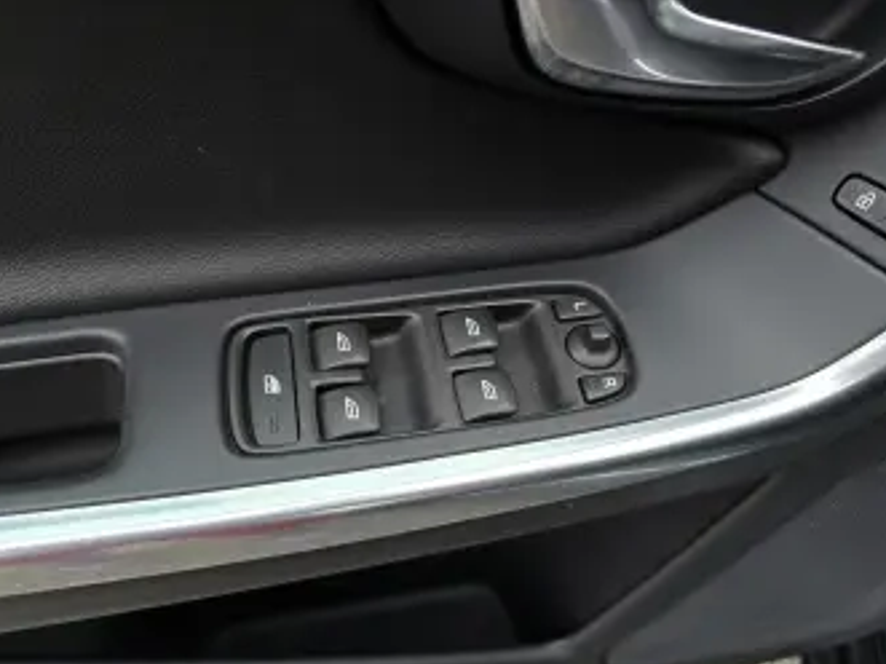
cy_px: 356
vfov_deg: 54.8
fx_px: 640
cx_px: 434
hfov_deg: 69.4
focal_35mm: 25
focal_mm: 6.3
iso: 500
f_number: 1.7
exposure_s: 1/100
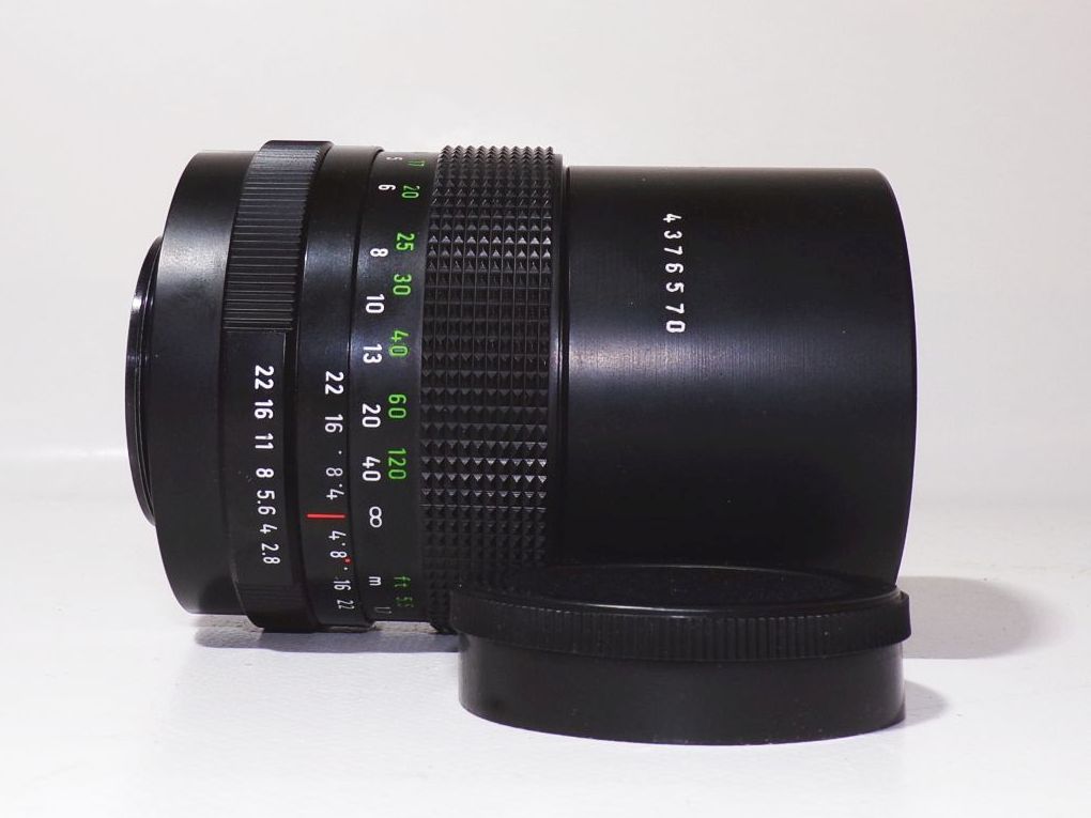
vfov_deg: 49.7
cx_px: 546
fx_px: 882
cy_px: 409
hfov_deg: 63.4
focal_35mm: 28
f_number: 4.6
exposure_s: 1/56
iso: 80
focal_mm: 5
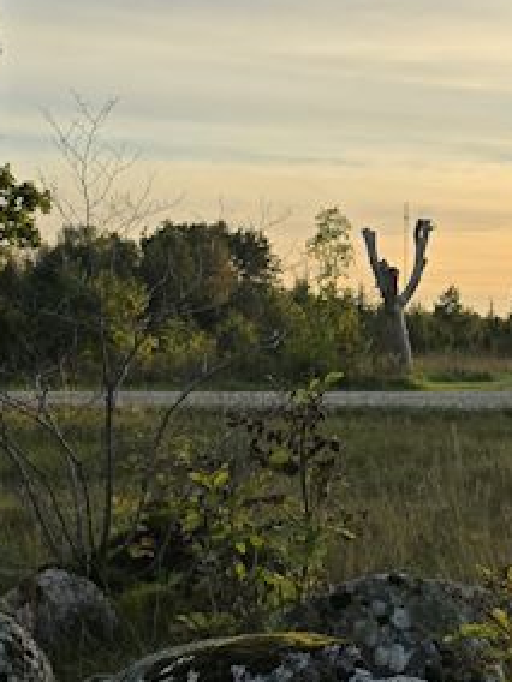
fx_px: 1597
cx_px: 517
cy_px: 94
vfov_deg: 23.6
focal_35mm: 81
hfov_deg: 17.8
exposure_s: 1/694
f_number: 1.7
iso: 12
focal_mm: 6.3
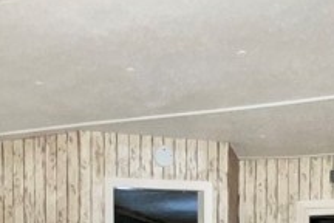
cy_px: 304
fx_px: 445
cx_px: 121
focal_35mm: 48
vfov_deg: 24.0
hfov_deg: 40.8
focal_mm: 1.57
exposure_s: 1/30
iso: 250
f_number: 1.8
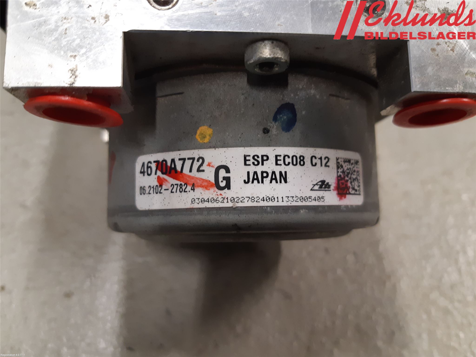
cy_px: 178
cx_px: 238
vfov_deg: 53.1
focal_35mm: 26
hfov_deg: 67.3
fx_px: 358
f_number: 1.7
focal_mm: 3.93
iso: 160
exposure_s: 1/50
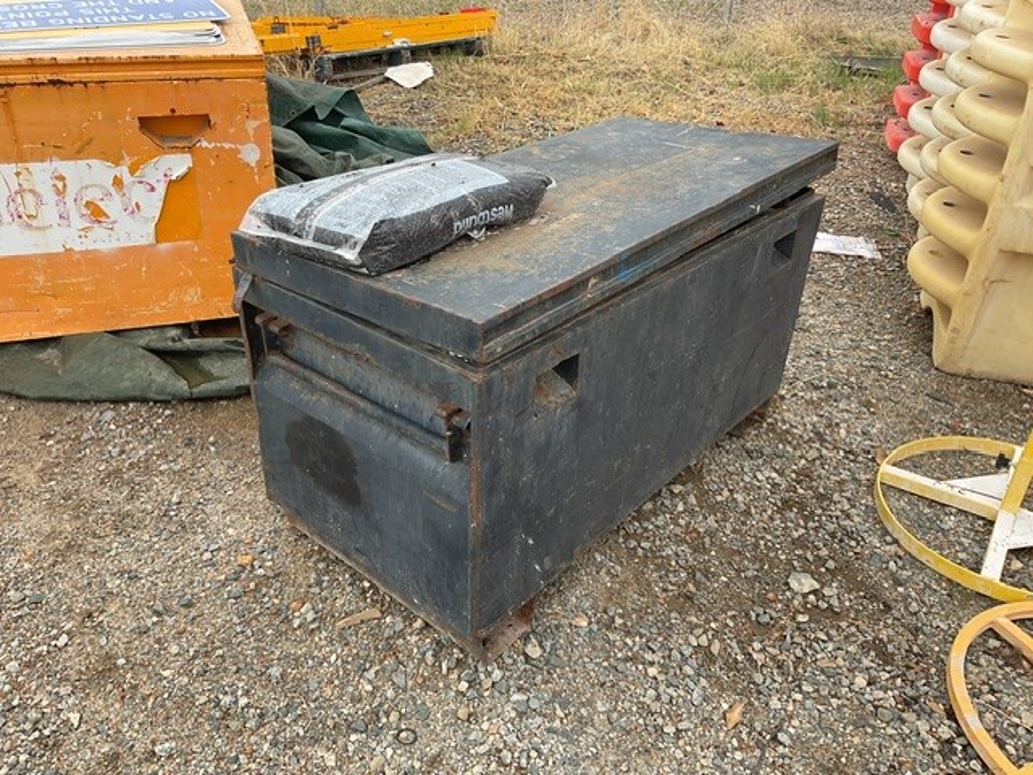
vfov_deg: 48.2
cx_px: 516
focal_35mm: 29
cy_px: 388
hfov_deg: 61.7
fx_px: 865
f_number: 1.8
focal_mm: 3
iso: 16
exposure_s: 1/580
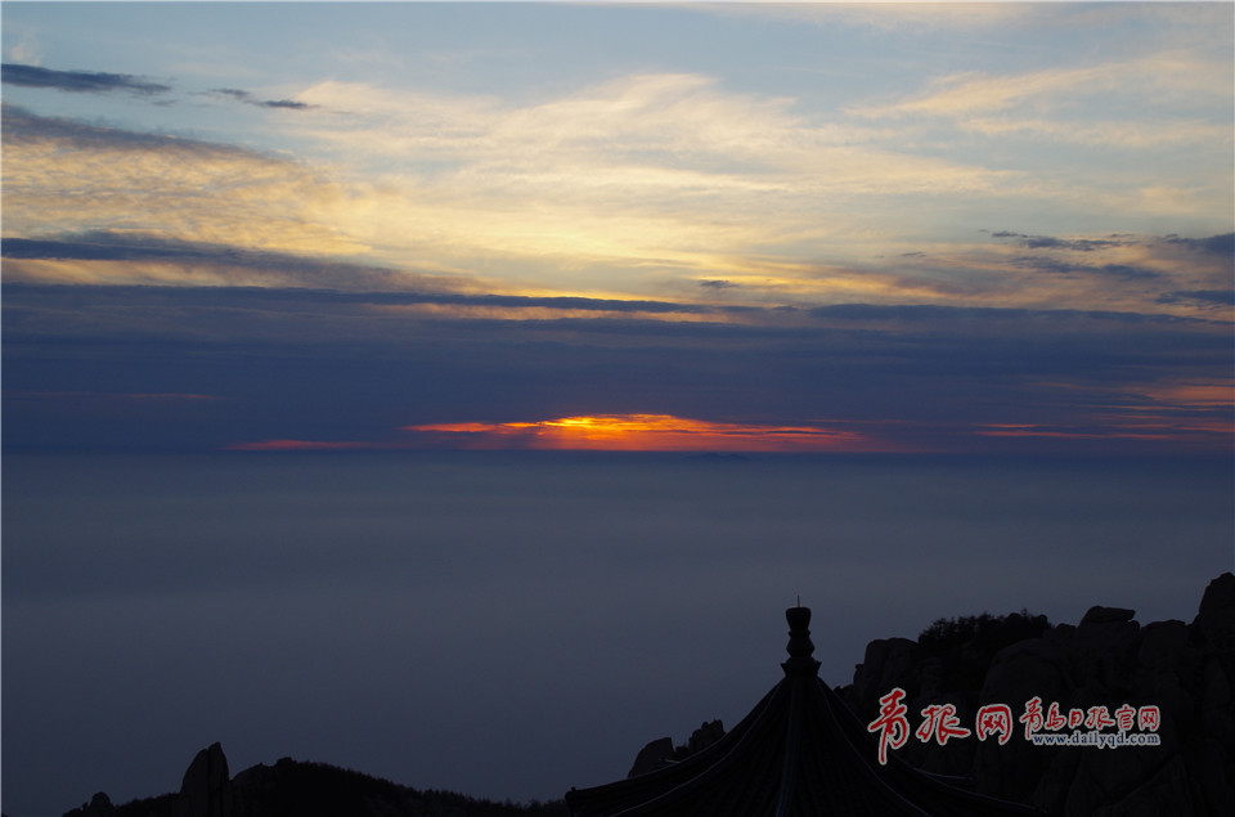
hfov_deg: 33.5
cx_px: 618
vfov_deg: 22.5
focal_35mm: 60
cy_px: 408
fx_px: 2053
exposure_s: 1/200
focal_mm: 40
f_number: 9
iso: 250
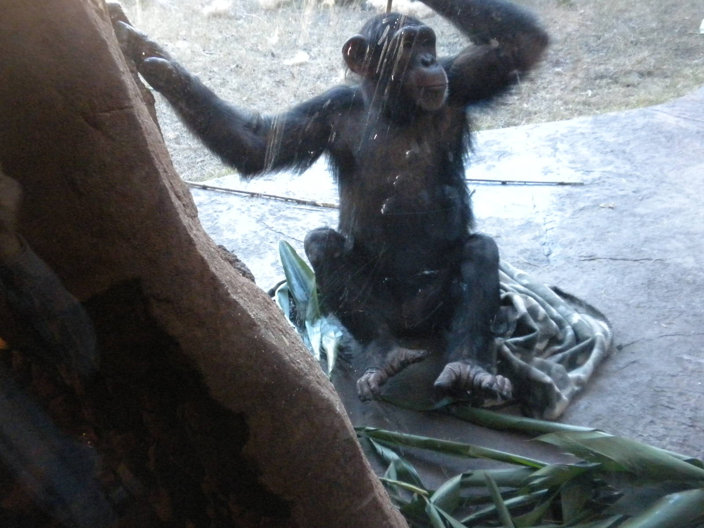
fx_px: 752
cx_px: 352
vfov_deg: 38.7
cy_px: 264
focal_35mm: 37
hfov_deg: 50.1
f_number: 3.5
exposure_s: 1/125
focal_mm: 6.6
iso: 800
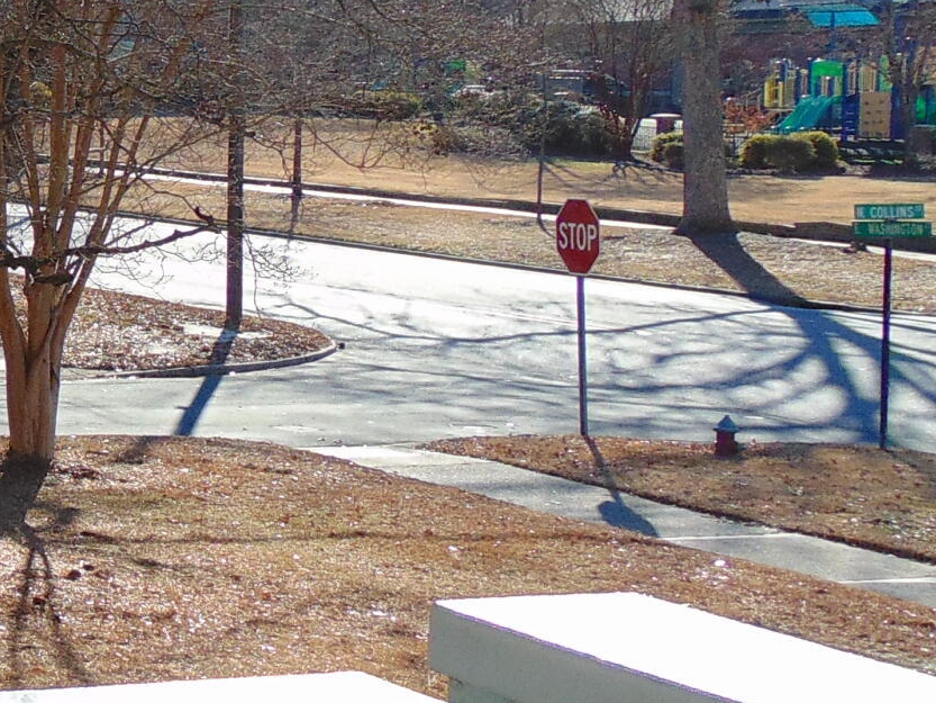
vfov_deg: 16.4
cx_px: -426
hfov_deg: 19.3
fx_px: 2434
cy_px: 234
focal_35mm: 90
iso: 80
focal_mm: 4.5
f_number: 3
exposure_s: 1/640
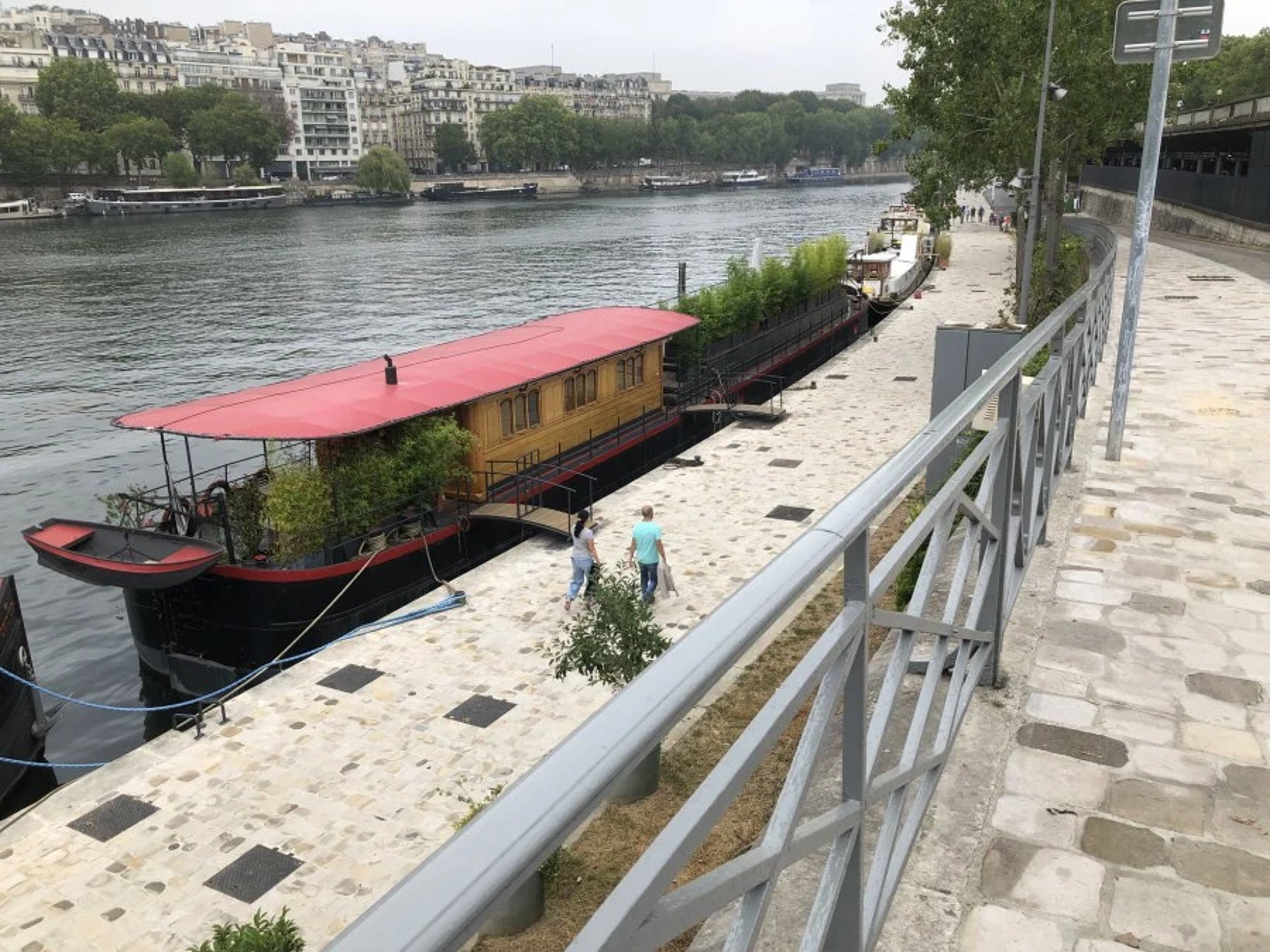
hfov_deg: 63.4
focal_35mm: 28
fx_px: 1027
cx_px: 635
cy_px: 476
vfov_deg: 49.7
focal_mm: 4
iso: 20
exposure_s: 1/727
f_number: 1.8
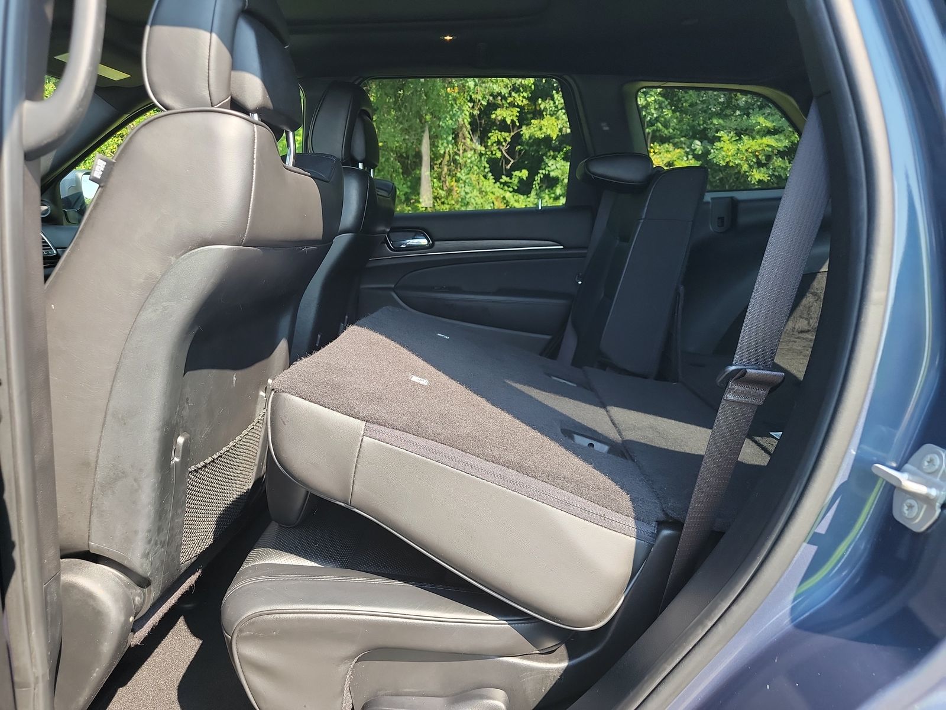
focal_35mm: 24
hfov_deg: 71.6
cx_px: 473
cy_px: 355
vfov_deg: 56.8
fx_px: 656
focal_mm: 6.7
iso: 97
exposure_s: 1/119
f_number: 1.8
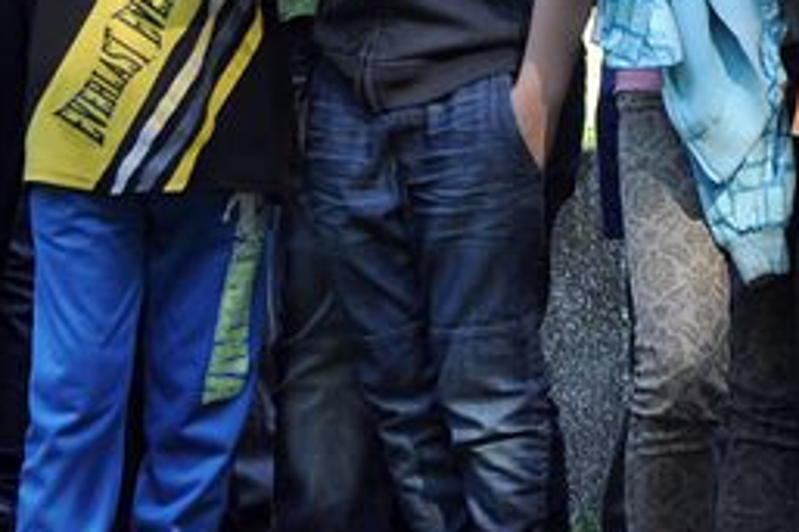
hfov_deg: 4.0
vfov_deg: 2.6
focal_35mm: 522
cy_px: -285
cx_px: 640
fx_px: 11570
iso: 400
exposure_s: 1/160
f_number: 5.6
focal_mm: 105
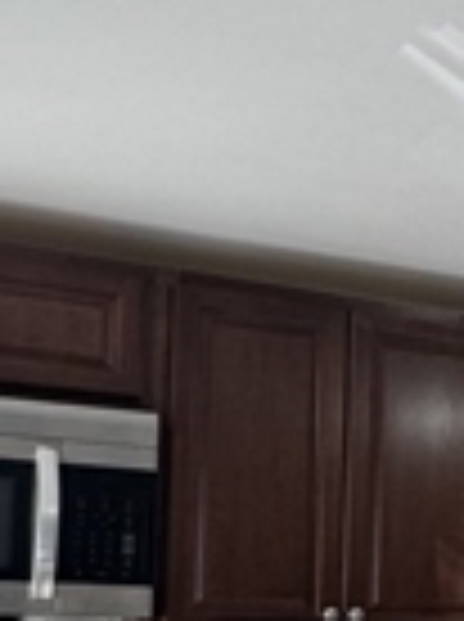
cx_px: 712
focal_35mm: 78
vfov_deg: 24.1
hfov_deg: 16.9
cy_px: 598
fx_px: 1398
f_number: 2.2
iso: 100
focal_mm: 2.22
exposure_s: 1/120
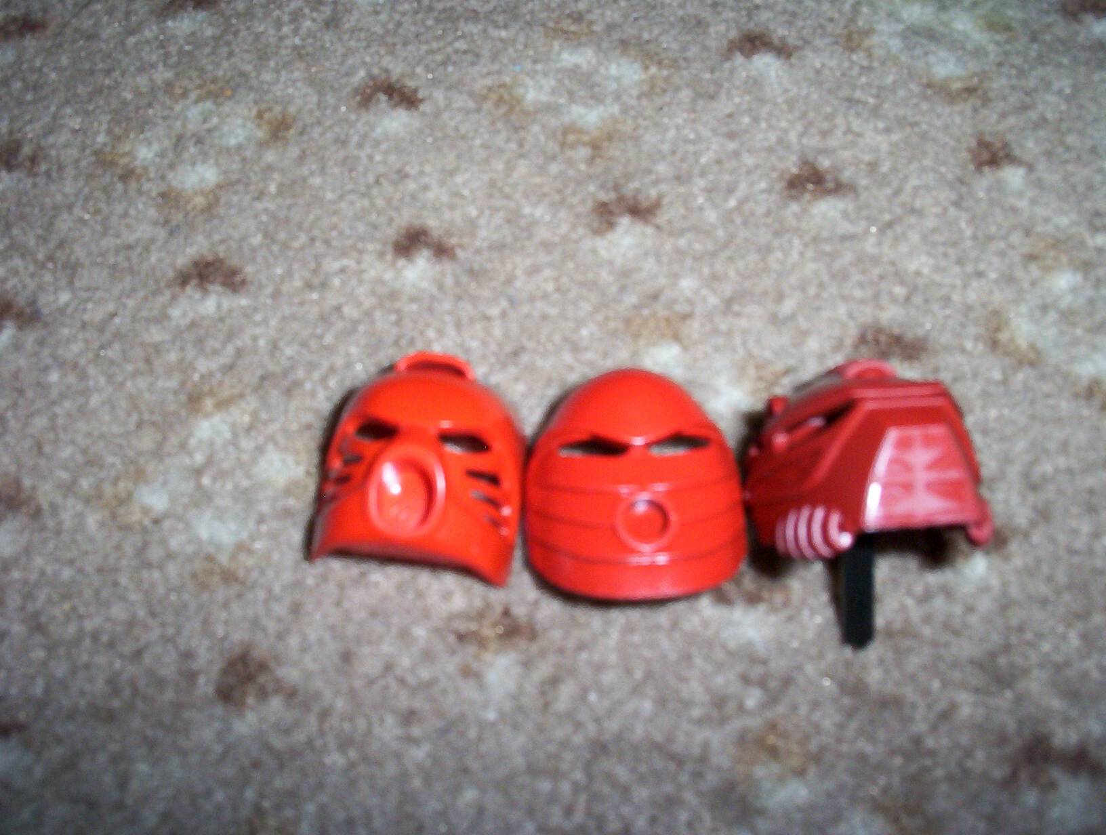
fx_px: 1249
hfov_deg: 47.8
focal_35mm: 39
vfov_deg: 37.0
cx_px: 553
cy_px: 418
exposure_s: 1/30
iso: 140
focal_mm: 6
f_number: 4.5
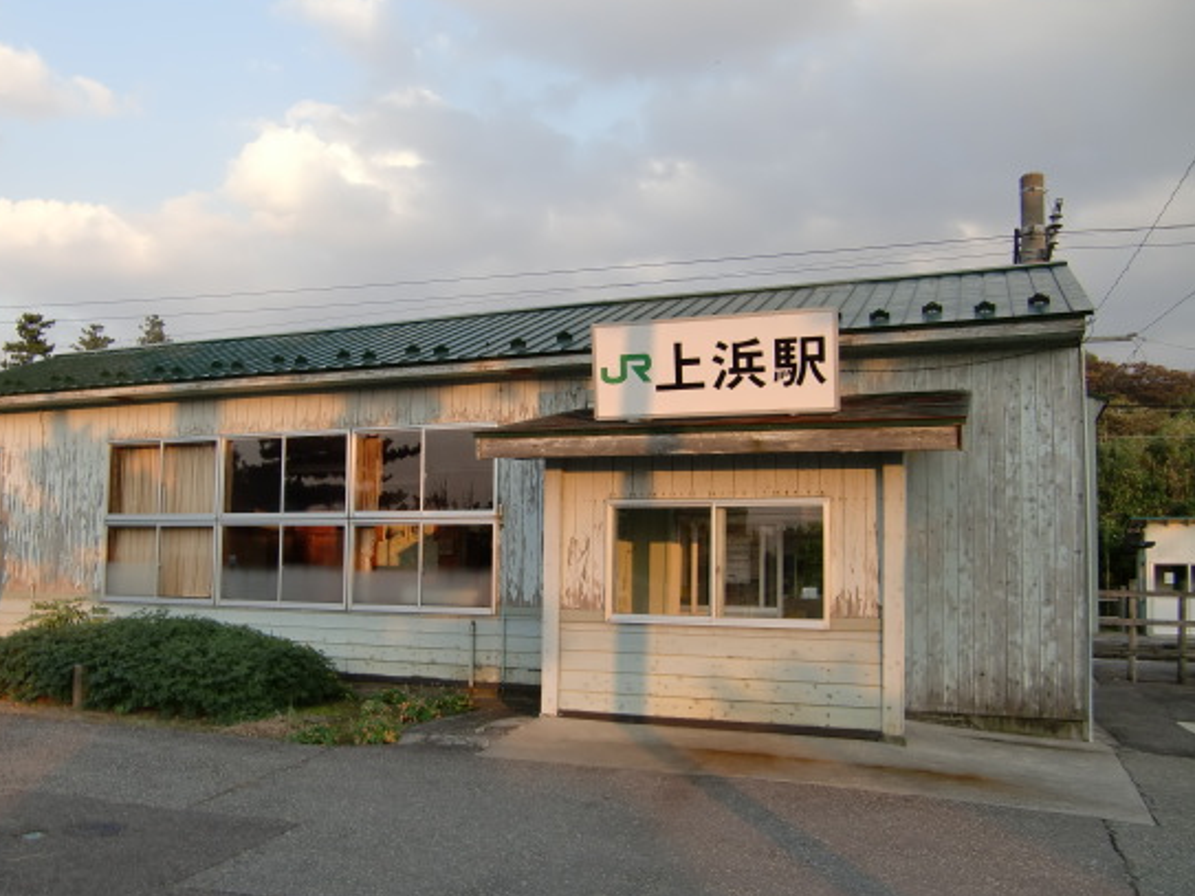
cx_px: 495
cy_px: 513
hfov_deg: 55.1
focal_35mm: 33
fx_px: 1139
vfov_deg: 42.8
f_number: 2.6
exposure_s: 1/250
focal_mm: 4.9
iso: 64
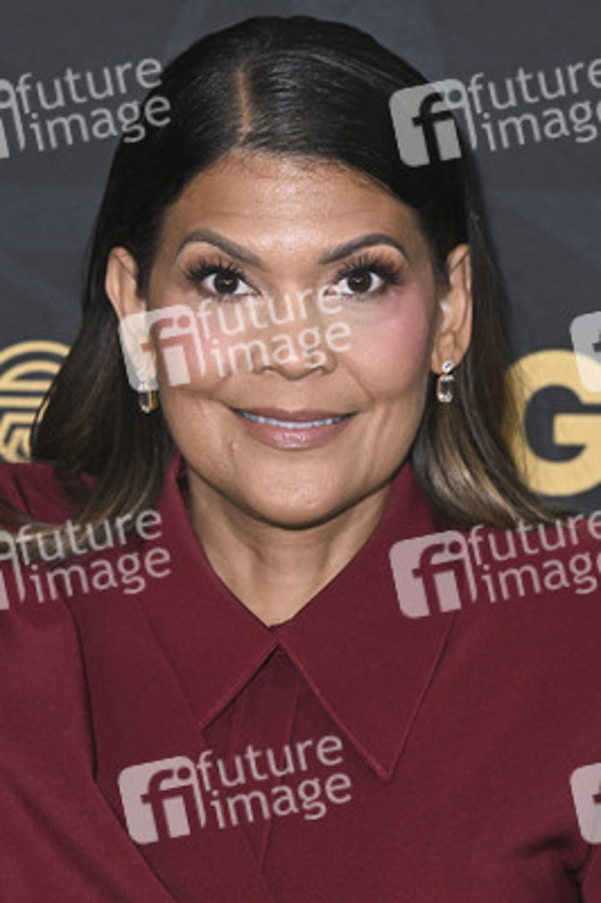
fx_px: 4089
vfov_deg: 12.6
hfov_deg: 8.4
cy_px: 452
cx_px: 300
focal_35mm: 163
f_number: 5
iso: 2000
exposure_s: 1/320
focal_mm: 109
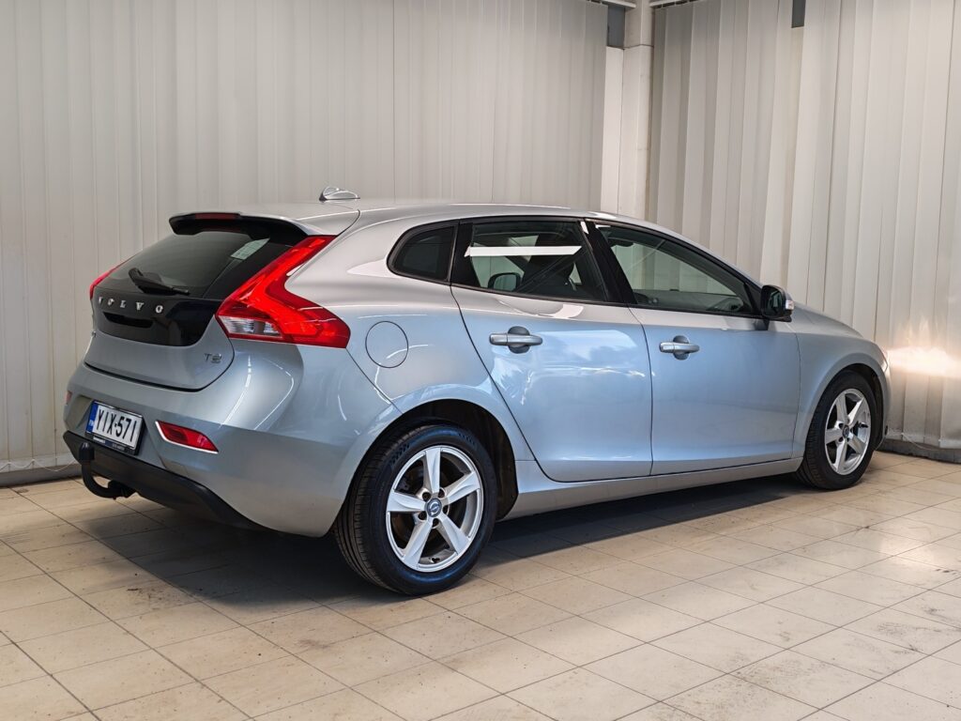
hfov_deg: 49.0
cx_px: 480
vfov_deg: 37.7
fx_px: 1055
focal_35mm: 38
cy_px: 360
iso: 50
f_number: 1.6
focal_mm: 5.4
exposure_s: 1/50
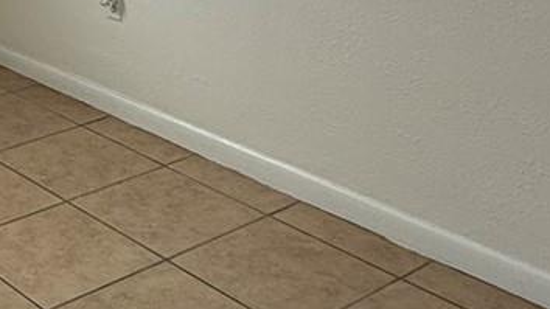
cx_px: -50
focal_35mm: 69
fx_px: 1006
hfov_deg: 28.0
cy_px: -87
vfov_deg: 16.6
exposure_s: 1/144
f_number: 2.2
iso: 64
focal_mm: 2.22
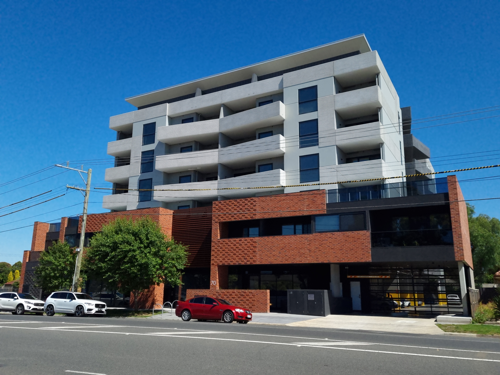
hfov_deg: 67.3
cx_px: 250
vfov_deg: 53.1
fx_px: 376
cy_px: 188
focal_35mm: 26
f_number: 1.8
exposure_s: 1/17544
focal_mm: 5.4
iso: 400
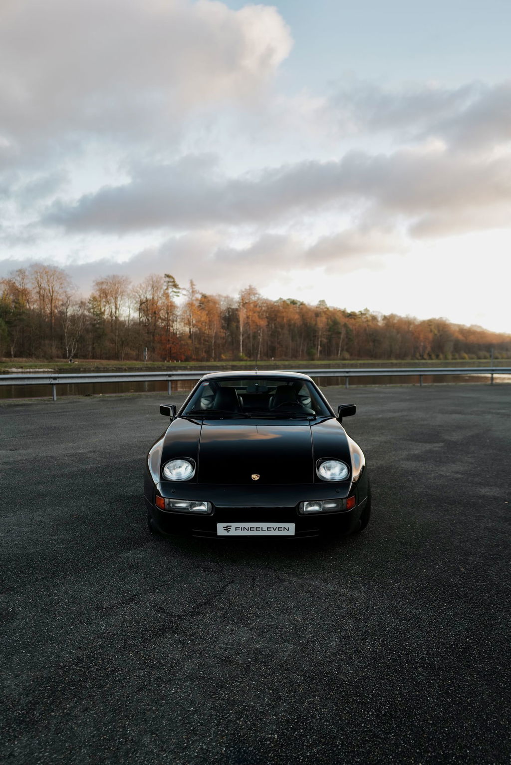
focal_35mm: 28
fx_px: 595
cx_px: 256
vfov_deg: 65.4
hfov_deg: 46.5
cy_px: 382
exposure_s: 1/60
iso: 100
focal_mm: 28
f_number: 2.5
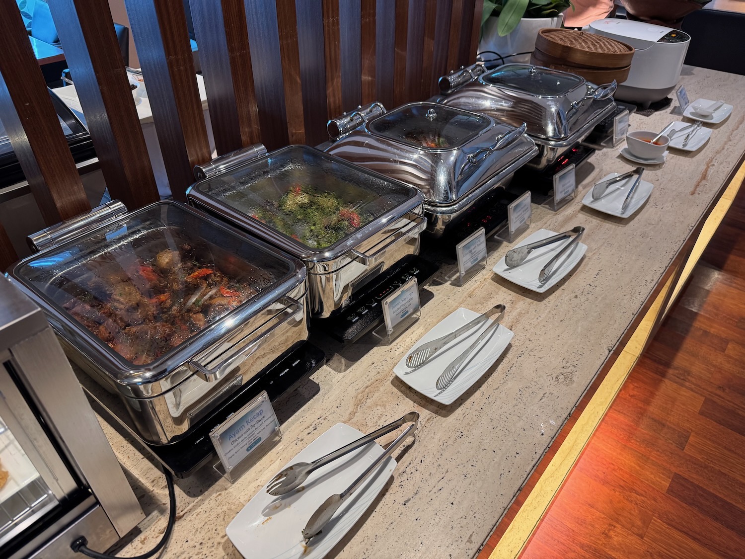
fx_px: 517
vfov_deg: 56.8
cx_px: 372
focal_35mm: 24
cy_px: 280
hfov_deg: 71.6
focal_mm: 6.76
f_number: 1.78
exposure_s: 1/50
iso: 200
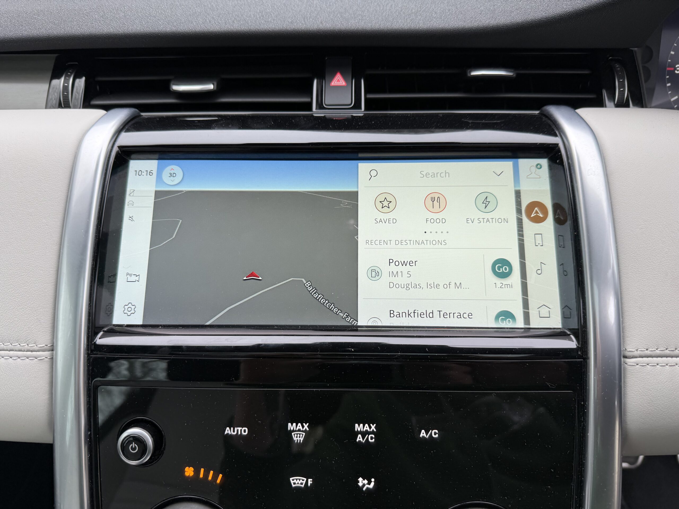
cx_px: 340
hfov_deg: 71.6
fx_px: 471
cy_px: 254
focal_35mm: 24
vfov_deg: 56.8
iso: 64
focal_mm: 6.76
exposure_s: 1/121
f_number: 1.78
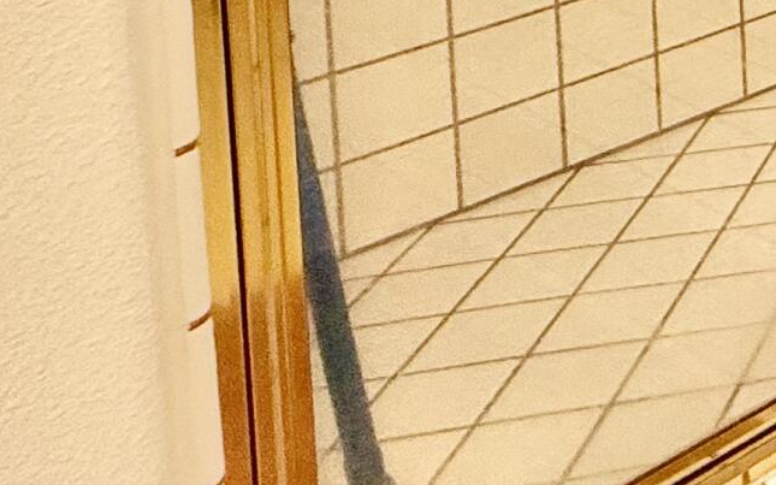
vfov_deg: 15.4
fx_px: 1459
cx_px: 1751
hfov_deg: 16.4
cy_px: -463
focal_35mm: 69
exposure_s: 1/120
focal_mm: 2.22
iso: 100
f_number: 2.2
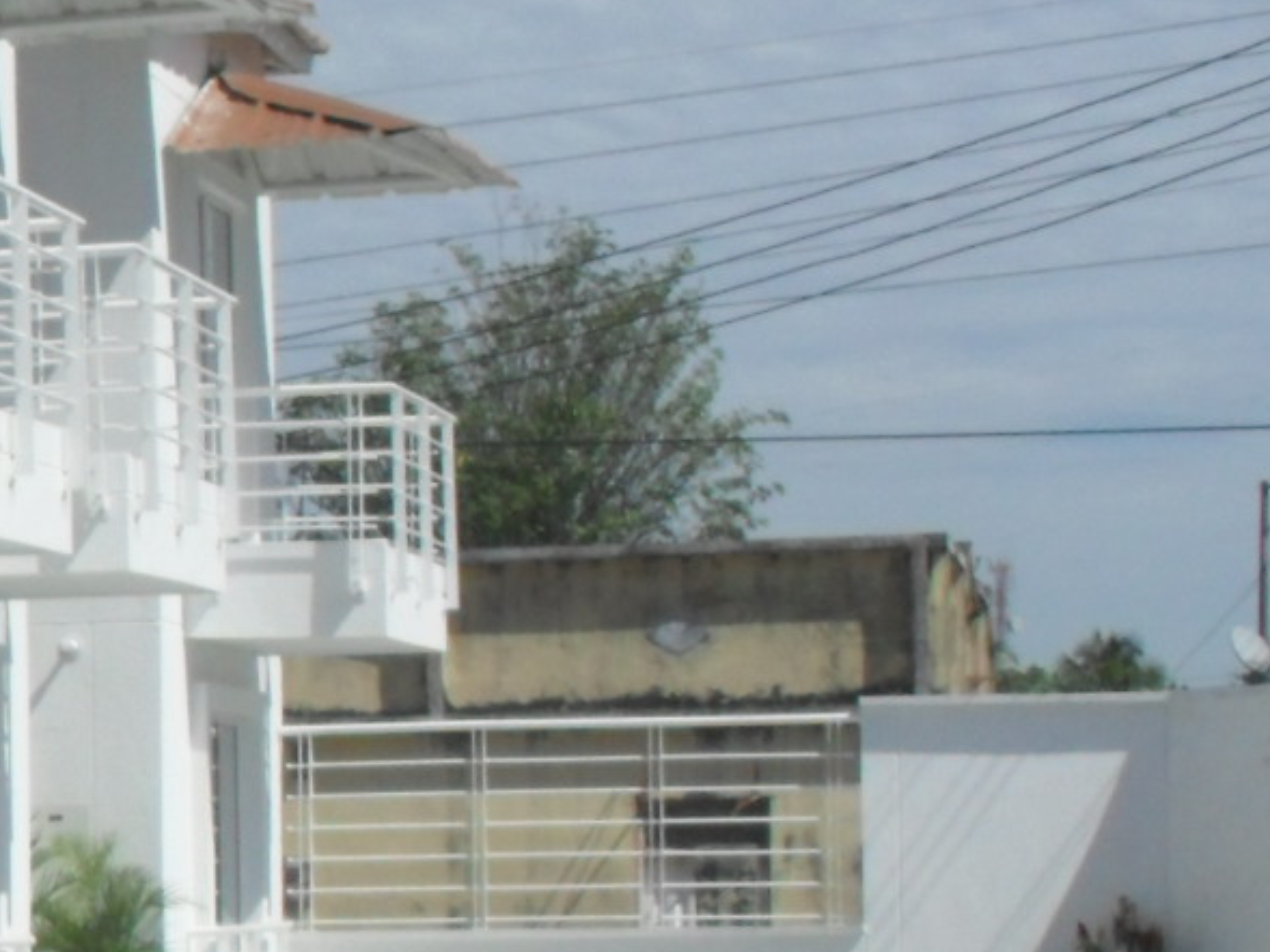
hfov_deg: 11.6
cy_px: 1027
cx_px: -1251
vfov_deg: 9.5
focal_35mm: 154
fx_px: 5651
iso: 100
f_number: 8.4
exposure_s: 1/350
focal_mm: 6.3
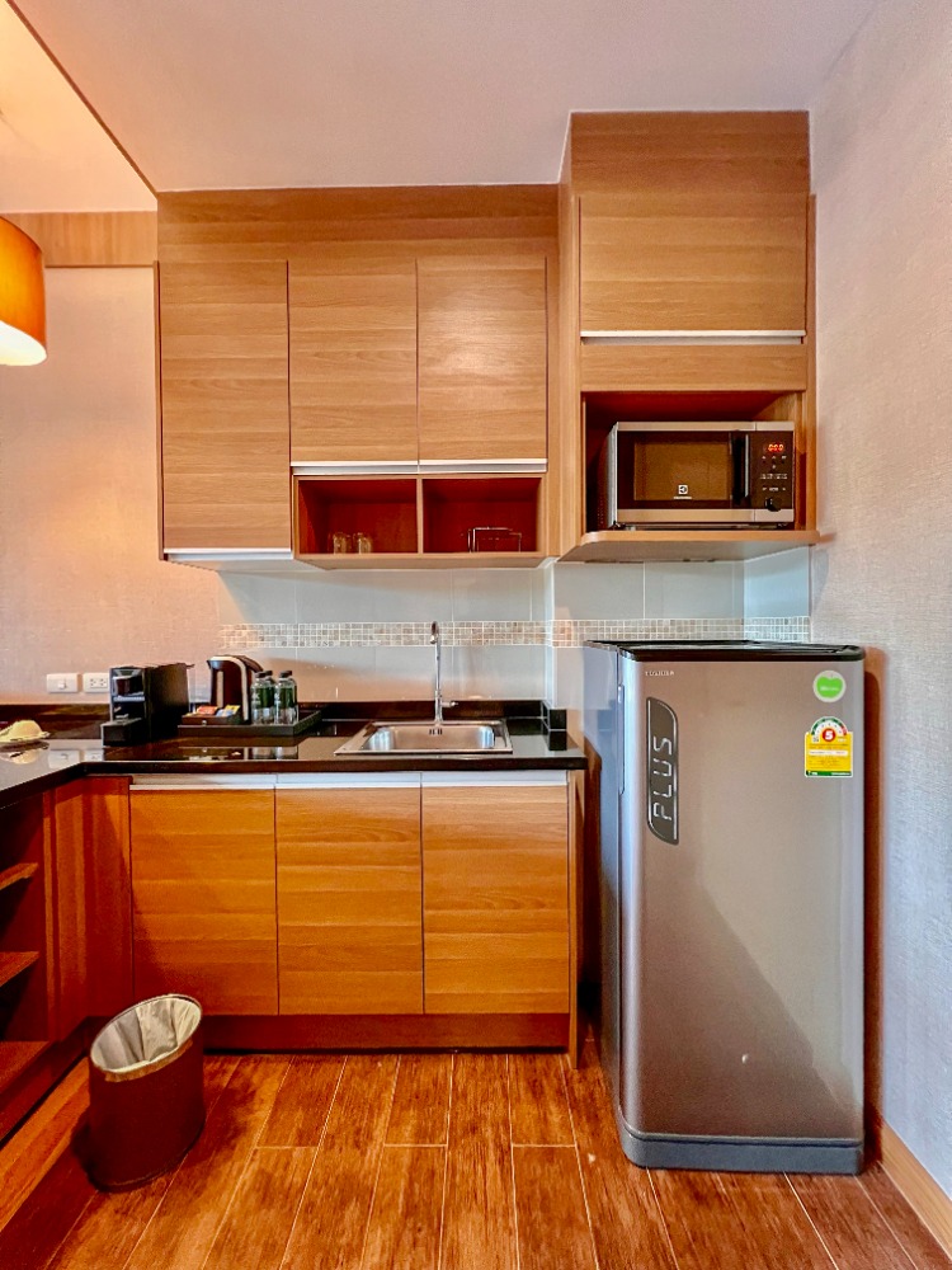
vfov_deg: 106.2
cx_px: 476
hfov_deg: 89.9
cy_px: 635
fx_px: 477
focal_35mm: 13
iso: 640
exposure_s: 1/50
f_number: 1.8
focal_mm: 1.57
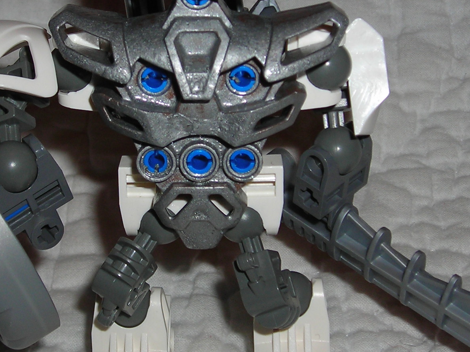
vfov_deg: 17.5
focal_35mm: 84
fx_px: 1140
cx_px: 226
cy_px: 144
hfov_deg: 23.3
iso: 50
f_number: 3.2
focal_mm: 6.3
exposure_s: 1/60.1
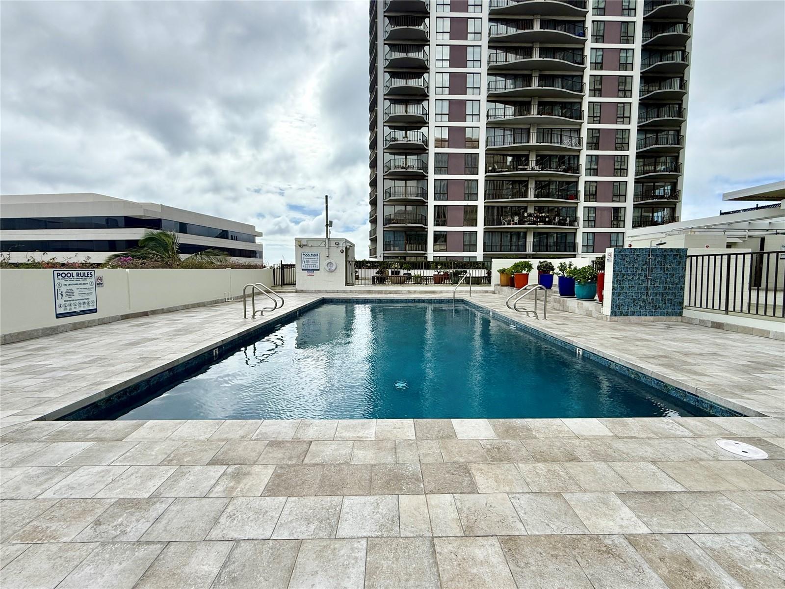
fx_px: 317
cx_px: 392
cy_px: 294
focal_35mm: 14
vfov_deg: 85.7
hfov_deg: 102.1
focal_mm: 2.22
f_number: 2.2
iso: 80
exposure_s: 1/3663
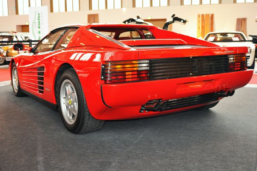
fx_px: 300
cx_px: 128
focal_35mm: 42
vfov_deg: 31.8
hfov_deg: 46.4
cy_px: 86
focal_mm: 28
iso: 800
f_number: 3.5
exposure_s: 1/60
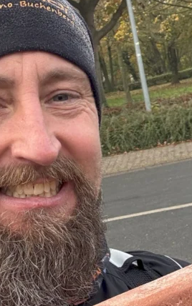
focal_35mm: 76
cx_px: 105
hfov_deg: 17.2
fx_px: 635
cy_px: 184
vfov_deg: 27.1
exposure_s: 1/121
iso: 32
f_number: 1.9
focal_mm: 2.69
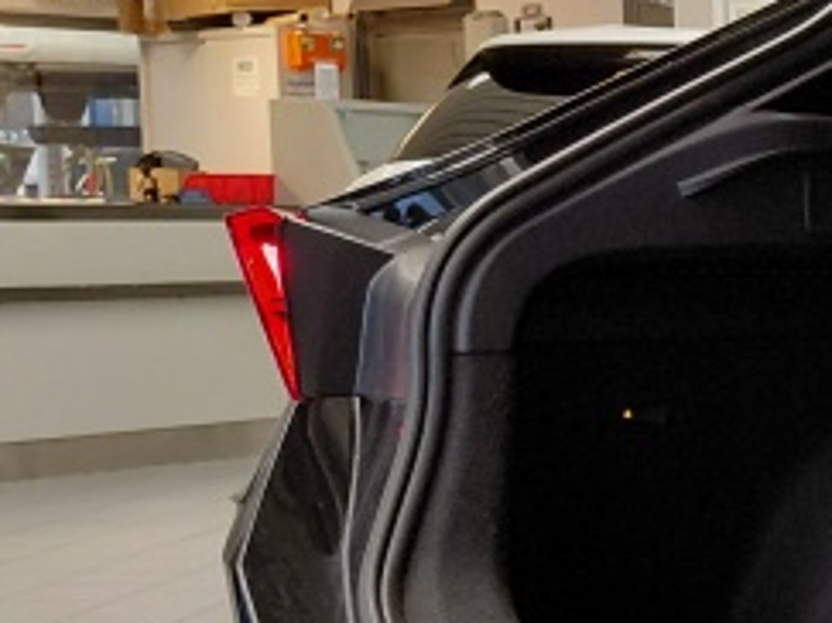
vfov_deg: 13.9
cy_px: 608
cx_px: 1736
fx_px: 2522
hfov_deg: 14.8
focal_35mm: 105
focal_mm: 4.69
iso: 250
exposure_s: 1/60
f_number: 1.8
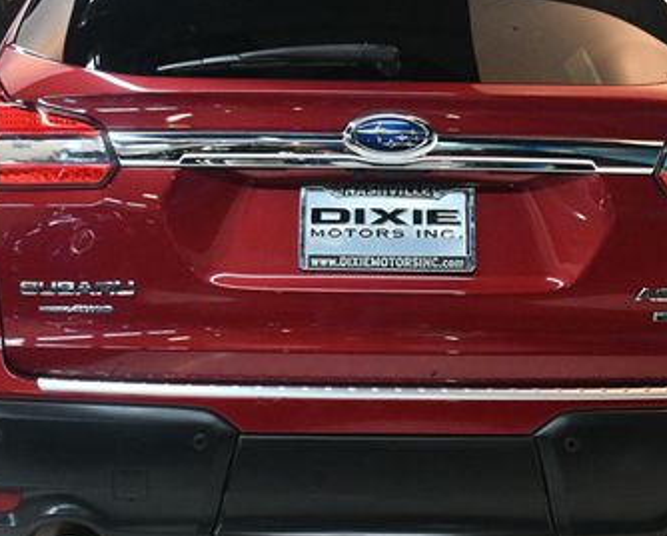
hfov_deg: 27.1
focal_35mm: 70
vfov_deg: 21.9
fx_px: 1383
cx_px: 385
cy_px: 256
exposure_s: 1/125
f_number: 3.8
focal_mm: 26
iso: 2500
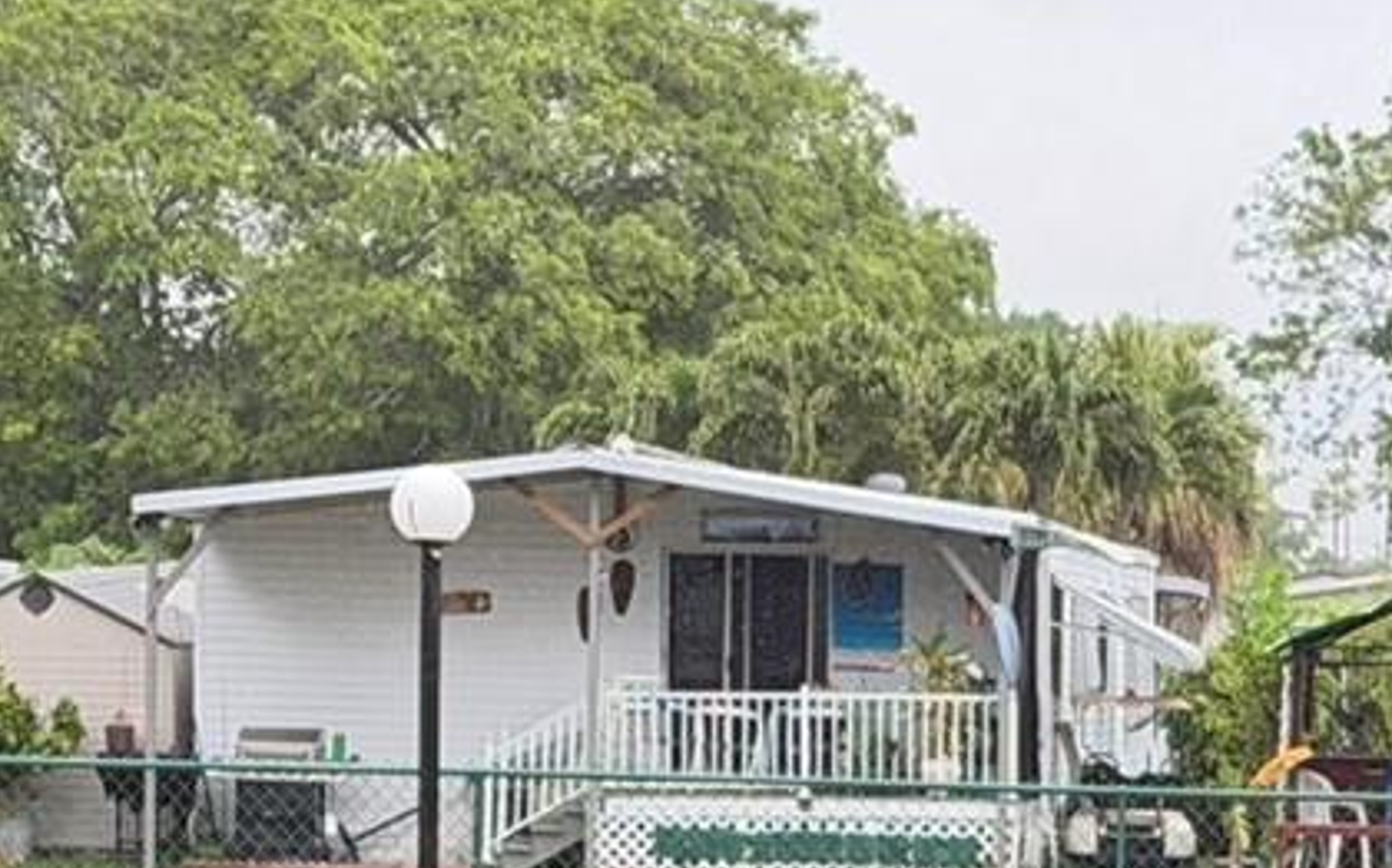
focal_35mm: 194
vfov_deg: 6.7
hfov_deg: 10.7
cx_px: 1531
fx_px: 7356
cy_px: 1077
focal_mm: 6.76
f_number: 1.78
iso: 80
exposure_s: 1/747
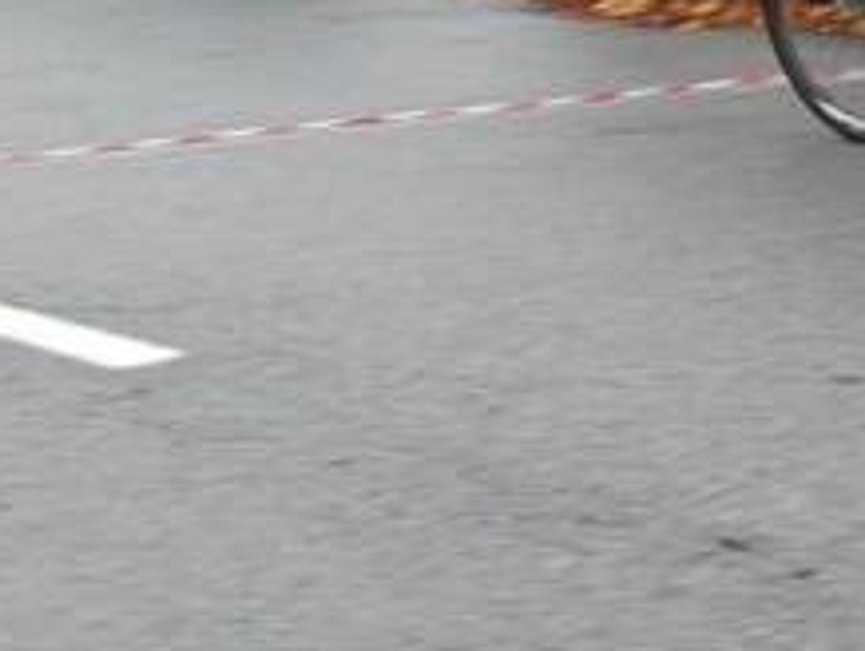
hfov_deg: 10.9
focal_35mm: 181
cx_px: 528
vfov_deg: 8.2
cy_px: 26
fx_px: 4528
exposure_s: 1/80
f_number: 4.7
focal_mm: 14.1
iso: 250
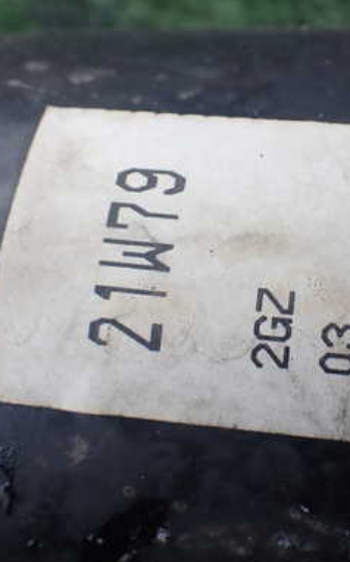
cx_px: 284
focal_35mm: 50
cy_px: 244
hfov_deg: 25.3
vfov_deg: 40.3
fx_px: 765
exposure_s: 1/250
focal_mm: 5.4
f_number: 3.2
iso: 100
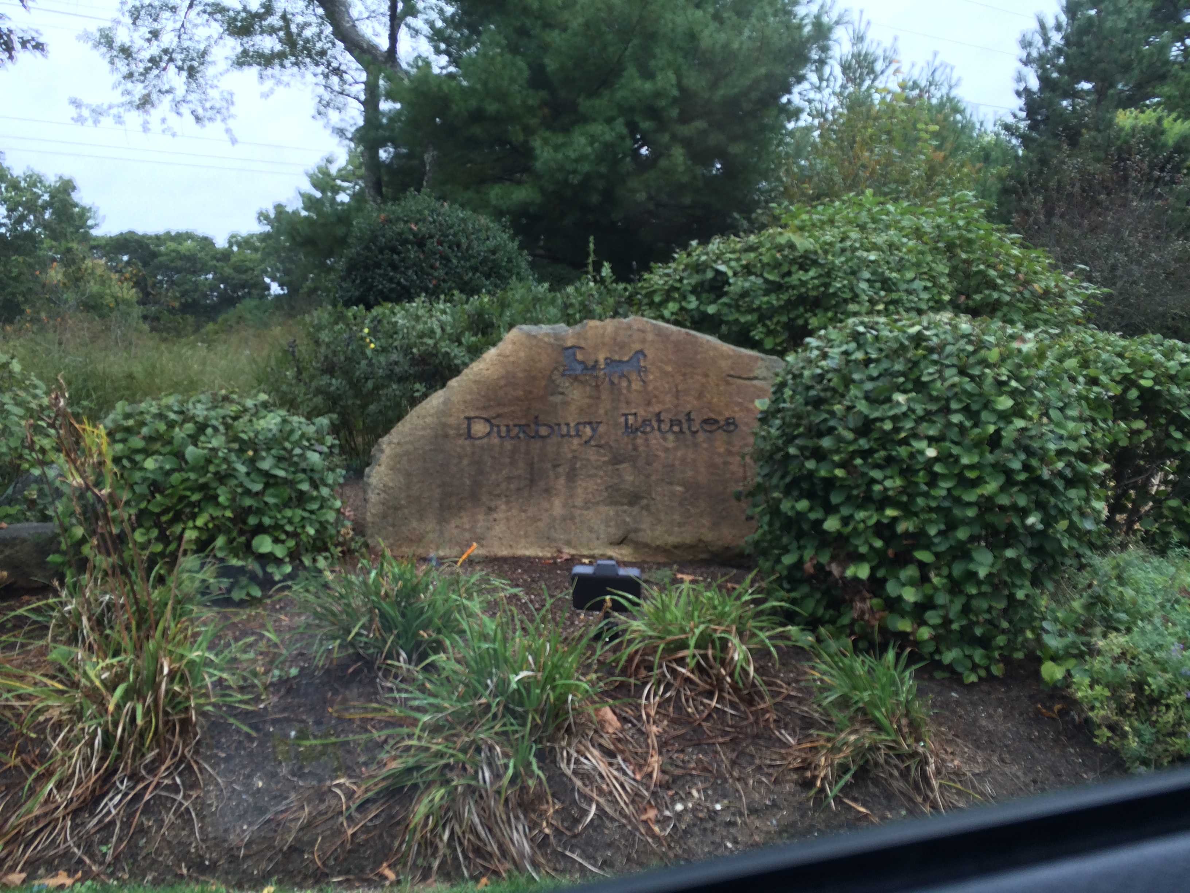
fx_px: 997
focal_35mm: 29
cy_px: 446
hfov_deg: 61.7
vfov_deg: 48.2
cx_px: 595
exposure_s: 1/145
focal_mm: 4.15
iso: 32
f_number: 2.2
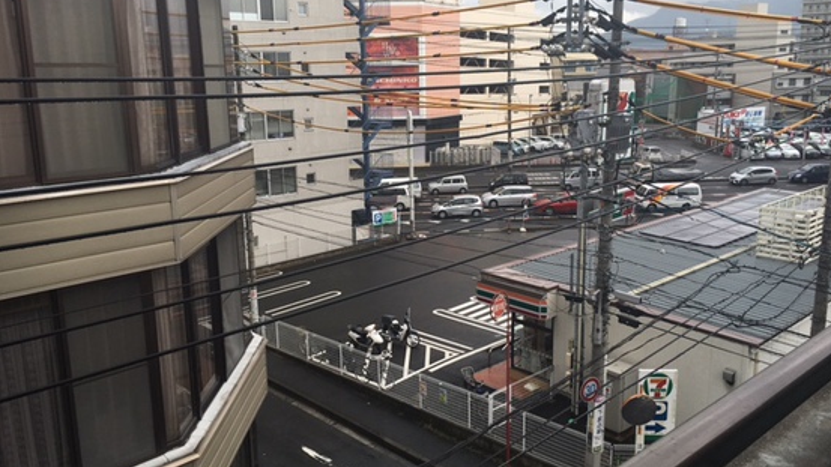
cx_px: 418
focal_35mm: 32
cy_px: 221
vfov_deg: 36.7
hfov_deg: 61.0
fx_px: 705
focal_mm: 4.15
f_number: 2.2
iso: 25
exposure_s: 1/266
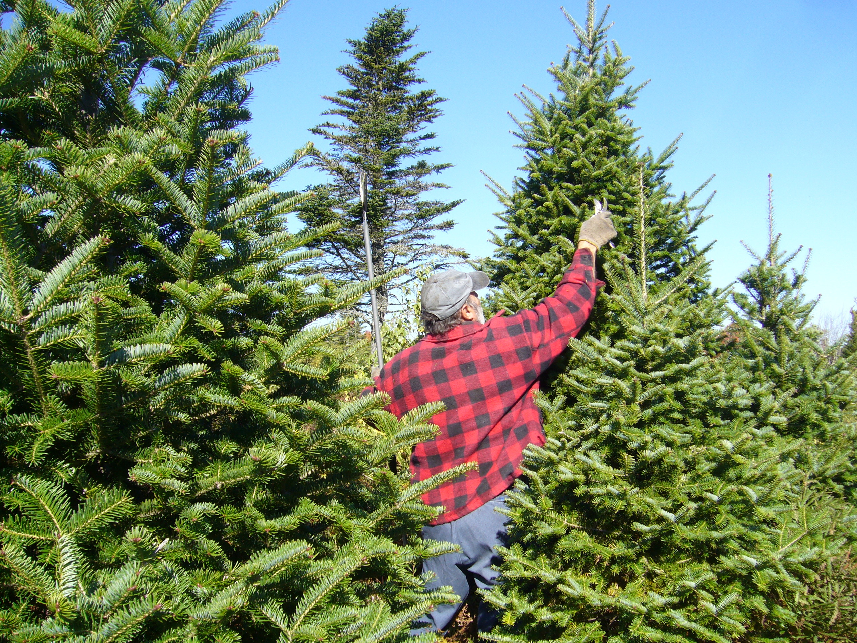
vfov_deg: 40.7
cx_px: 428
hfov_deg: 52.6
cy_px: 322
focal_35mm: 35
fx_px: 867
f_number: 5.6
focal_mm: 5.8
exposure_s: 1/160
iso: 80
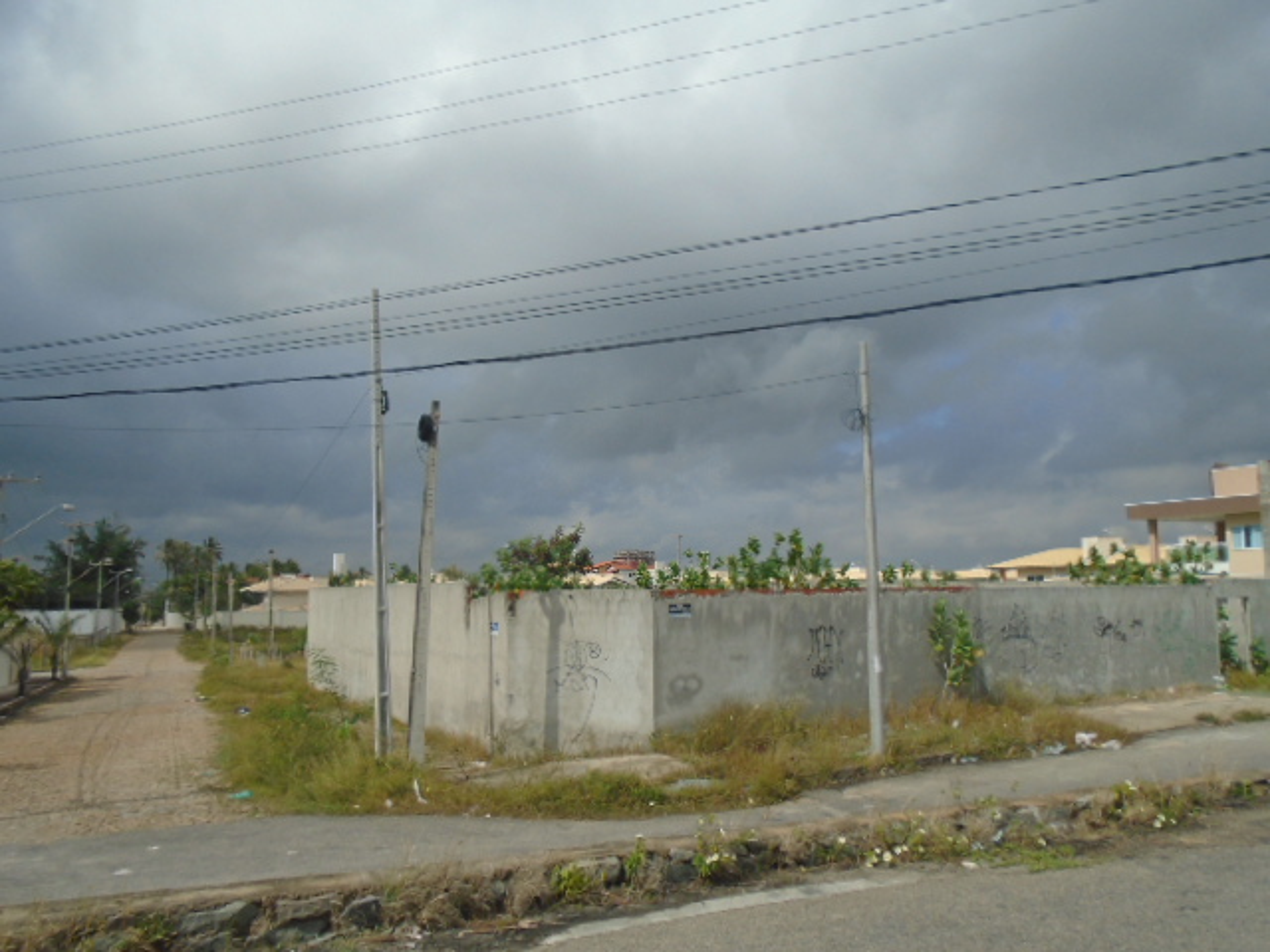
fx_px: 954
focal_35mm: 26
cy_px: 476
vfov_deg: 53.1
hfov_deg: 67.3
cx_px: 635
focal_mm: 4.6
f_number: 8
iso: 100
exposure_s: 1/400
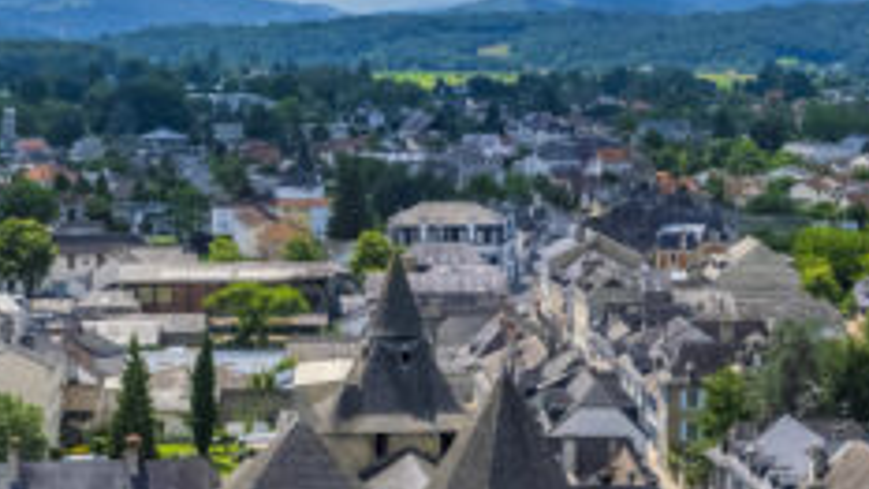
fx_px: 1751
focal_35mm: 76
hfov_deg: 27.8
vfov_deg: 15.8
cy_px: 403
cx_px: 537
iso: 800
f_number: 2.8
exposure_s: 1/400
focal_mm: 8.38
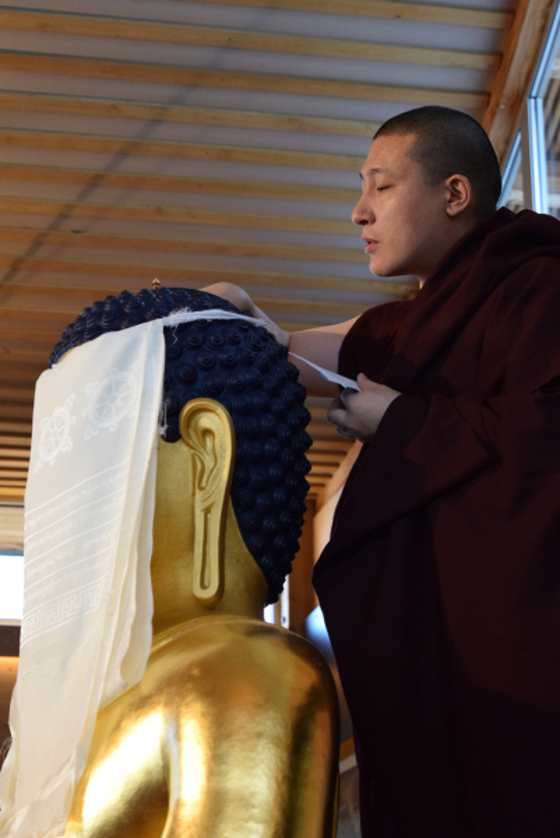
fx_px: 1922
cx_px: 280
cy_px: 419
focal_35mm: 82
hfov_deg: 16.6
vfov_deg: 24.6
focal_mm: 55
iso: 1600
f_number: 5.6
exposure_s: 1/200
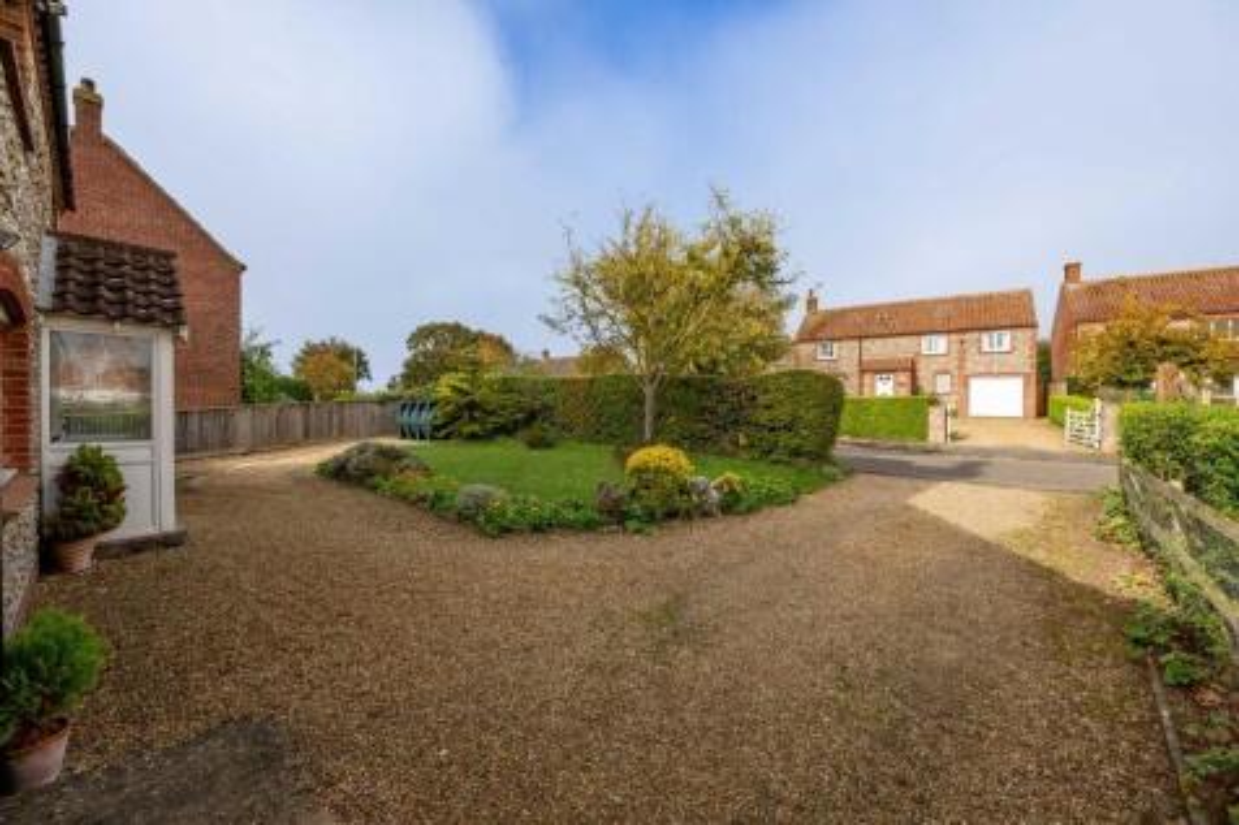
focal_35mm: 14
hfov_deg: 104.3
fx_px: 482
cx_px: 620
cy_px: 412
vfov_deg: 81.2
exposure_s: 1/200
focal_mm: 14
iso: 64
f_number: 6.3
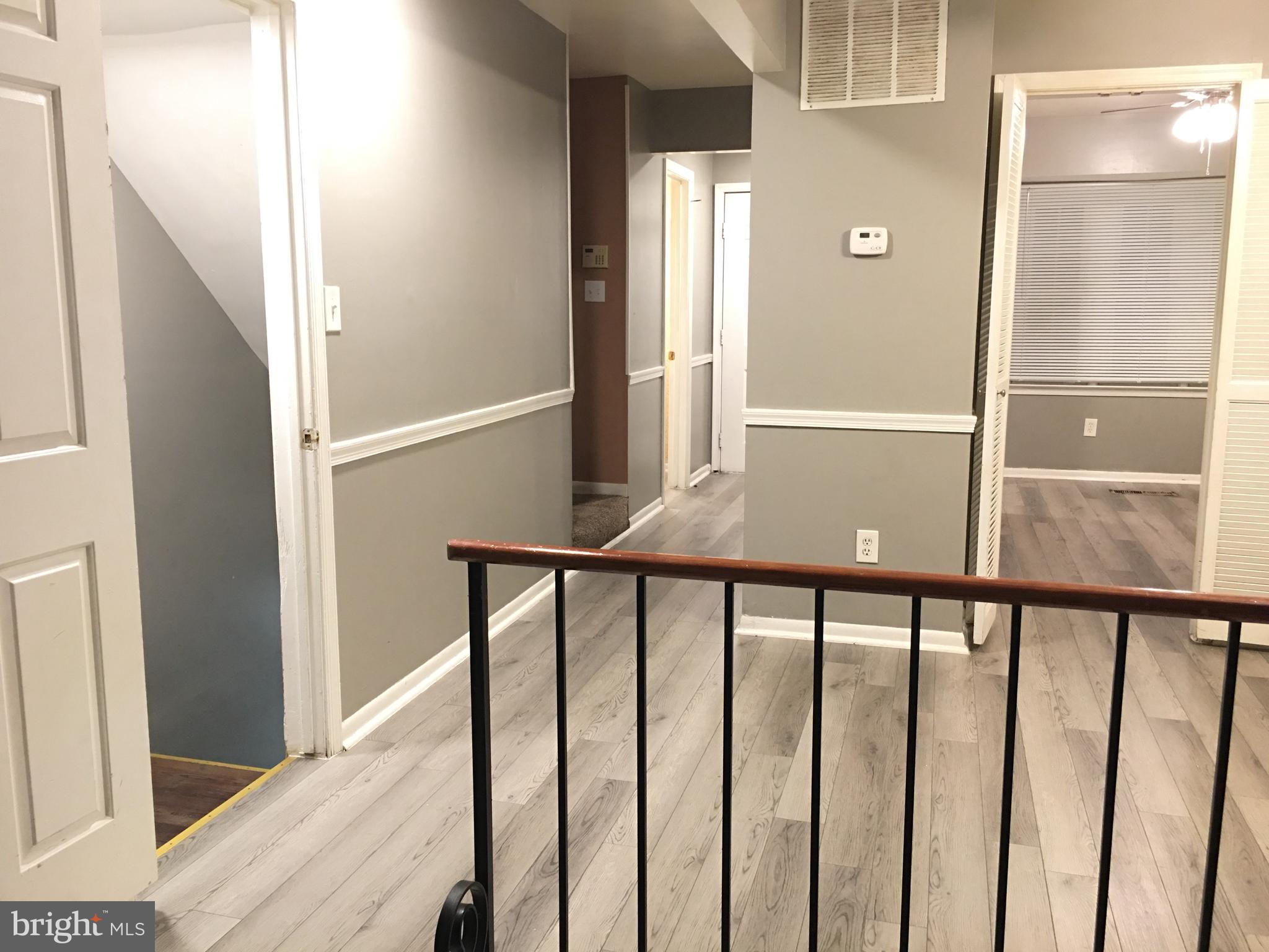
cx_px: 634
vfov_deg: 48.2
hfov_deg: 61.7
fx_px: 1063
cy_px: 476
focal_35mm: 29
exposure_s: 1/10
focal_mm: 4.15
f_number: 2.2
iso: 80
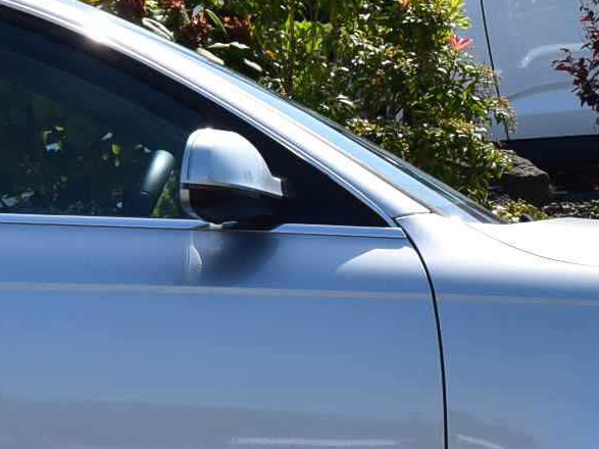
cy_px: 493
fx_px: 6107
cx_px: -161
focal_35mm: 353
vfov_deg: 4.2
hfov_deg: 5.6
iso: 320
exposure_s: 1/500
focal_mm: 48
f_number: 11
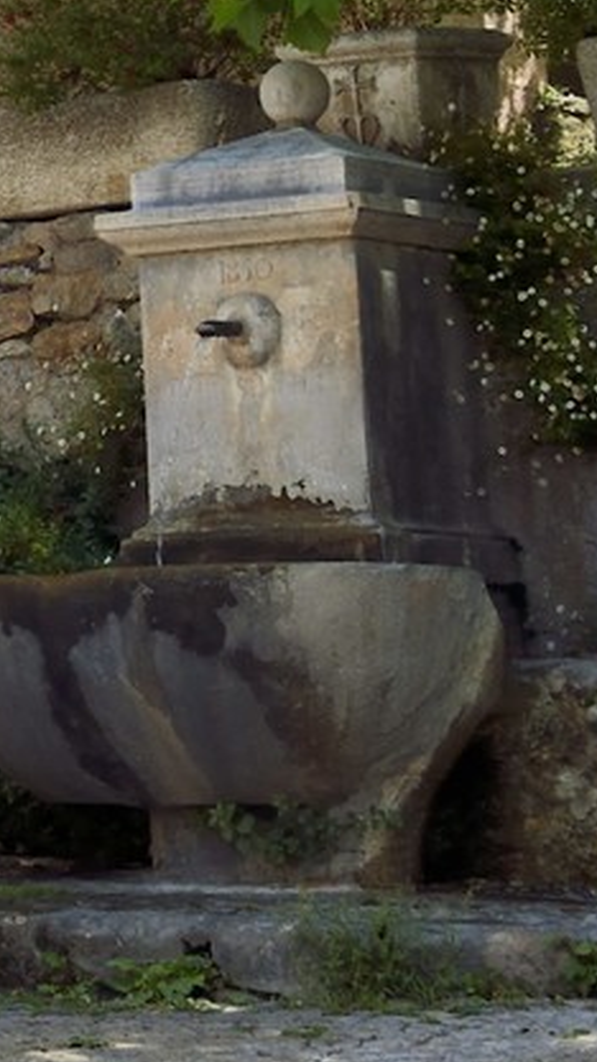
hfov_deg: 7.0
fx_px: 4306
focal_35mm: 153
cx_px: -1253
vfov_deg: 13.8
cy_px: -98
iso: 200
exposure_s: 1/400
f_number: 9
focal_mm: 38
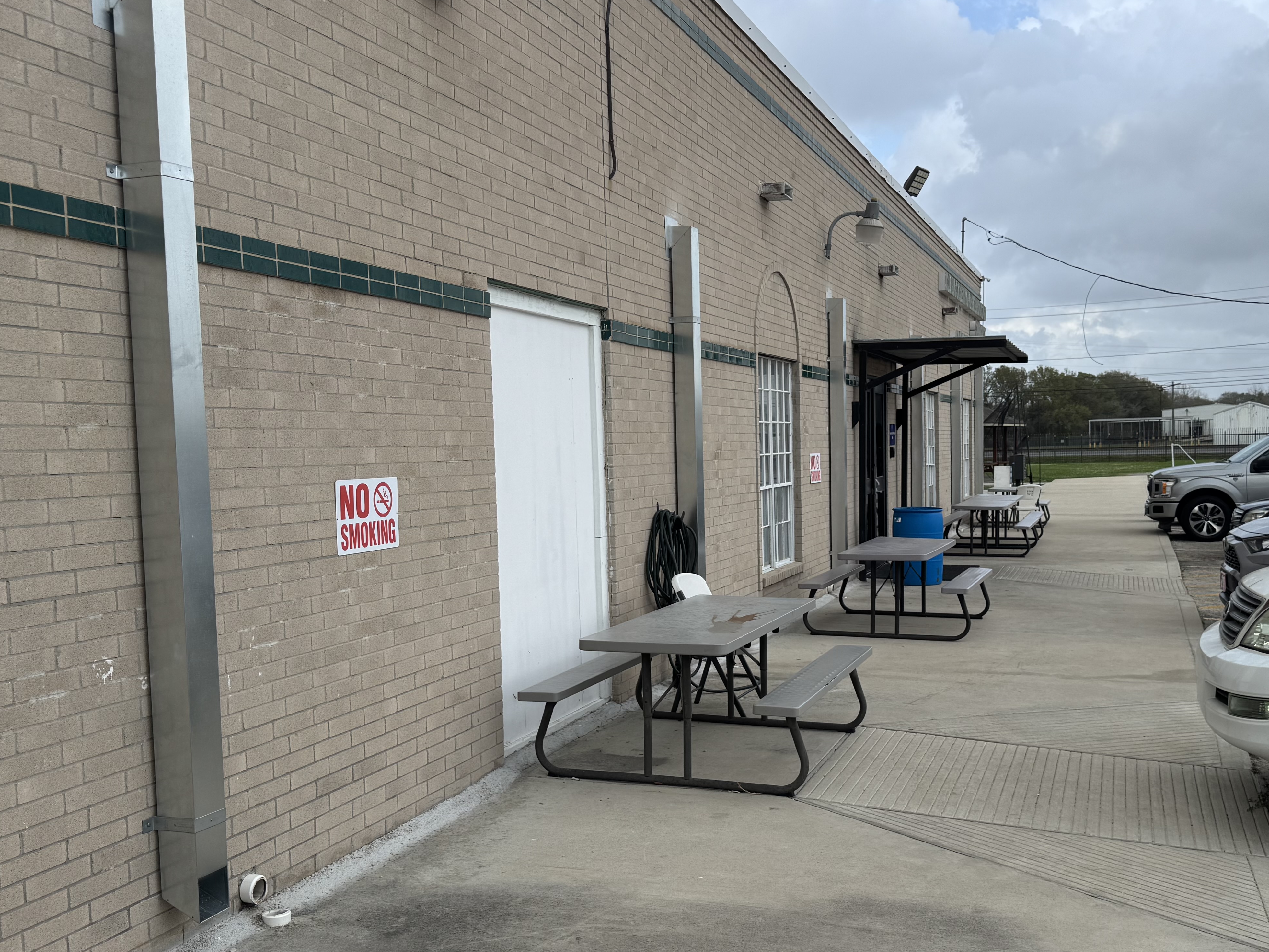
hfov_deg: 52.5
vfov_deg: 40.6
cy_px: 534
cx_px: 721
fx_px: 1283
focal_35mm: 35
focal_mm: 6.76
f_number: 1.78
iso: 80
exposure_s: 1/2105
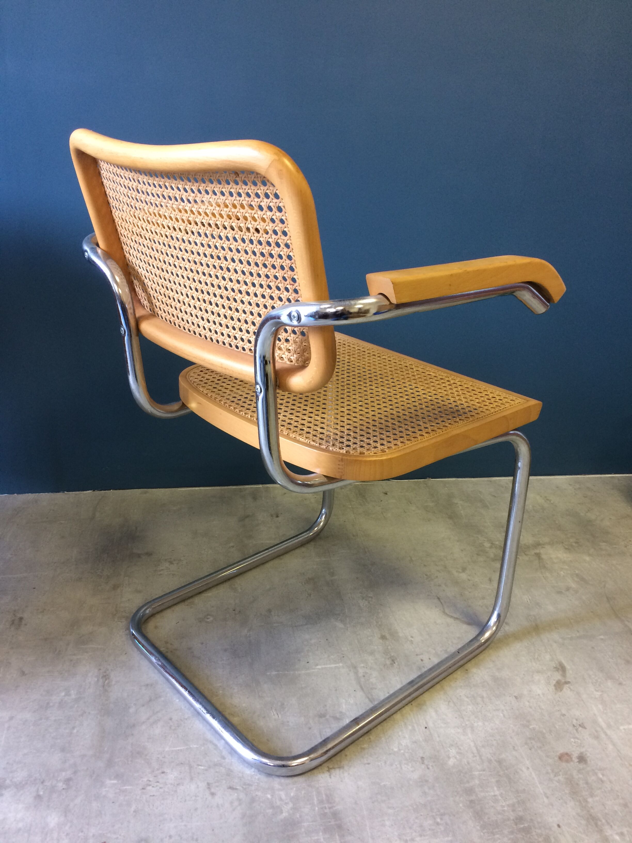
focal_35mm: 29
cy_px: 422
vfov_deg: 61.7
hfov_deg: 48.2
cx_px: 316
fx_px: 706
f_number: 2.2
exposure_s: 1/33
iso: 160
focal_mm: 4.15
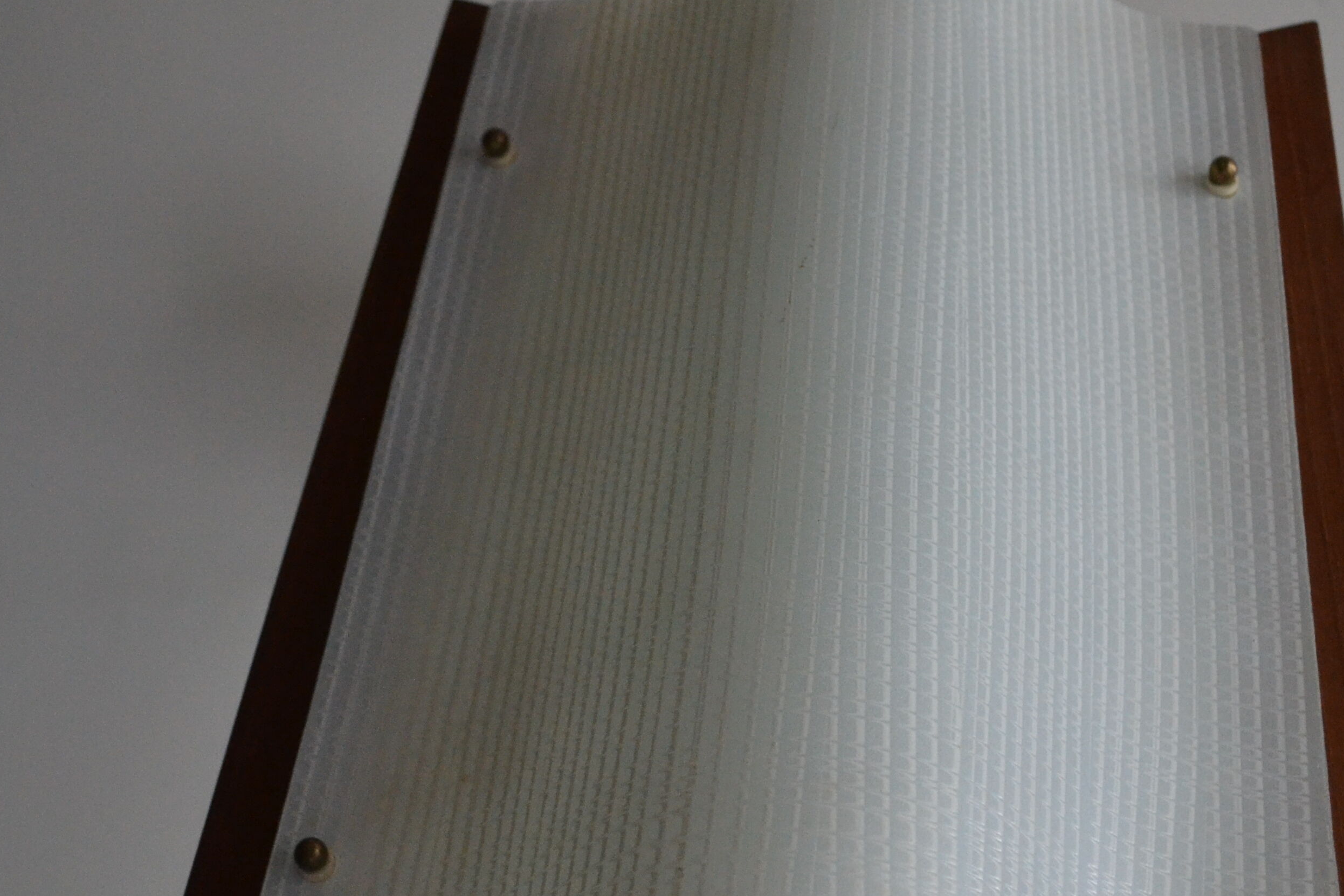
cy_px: 494
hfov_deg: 32.8
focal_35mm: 61
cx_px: 763
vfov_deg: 22.3
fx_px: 2277
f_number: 4
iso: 1600
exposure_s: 1/60
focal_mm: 22
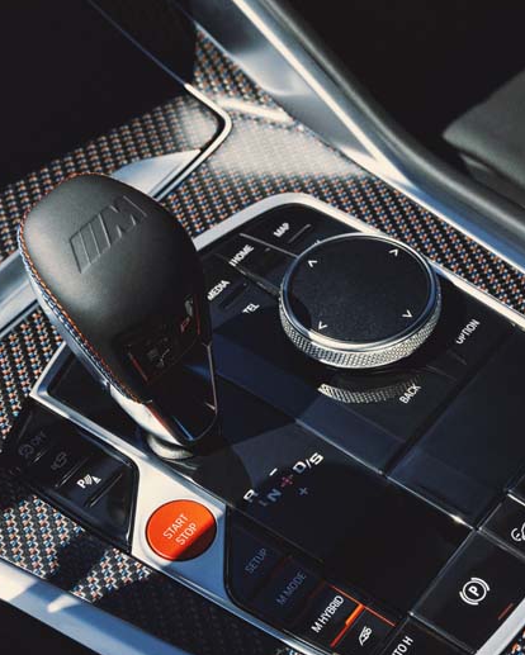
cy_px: 331
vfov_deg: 24.4
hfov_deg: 19.7
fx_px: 1514
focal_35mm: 78
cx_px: 289
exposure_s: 1/200
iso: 250
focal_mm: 43
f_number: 7.1
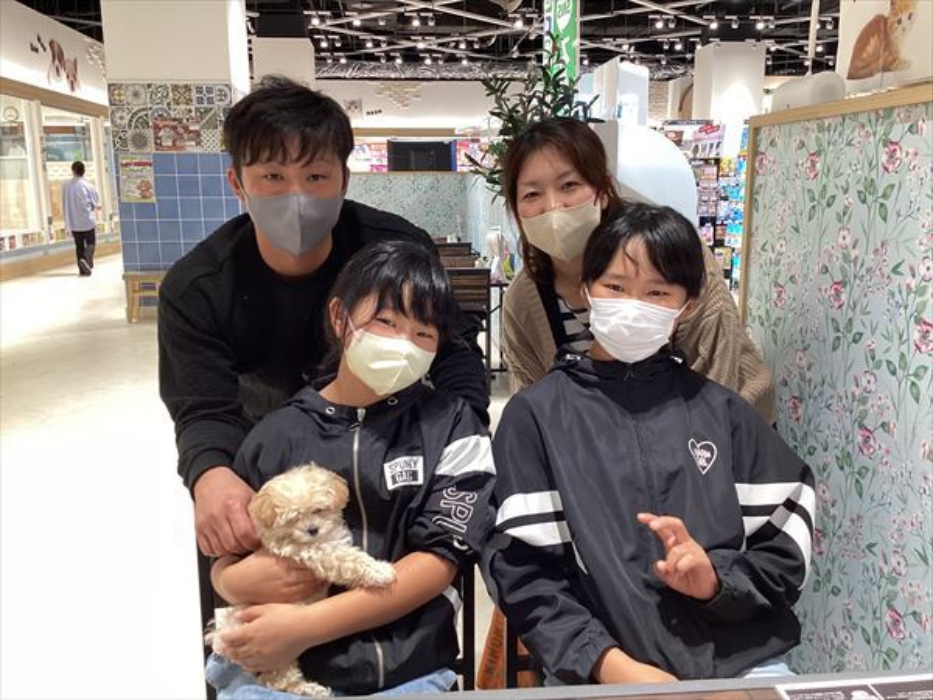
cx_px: 466
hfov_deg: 58.4
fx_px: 836
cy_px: 350
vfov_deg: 45.4
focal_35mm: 31
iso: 160
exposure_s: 1/60
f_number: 2.4
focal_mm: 3.3
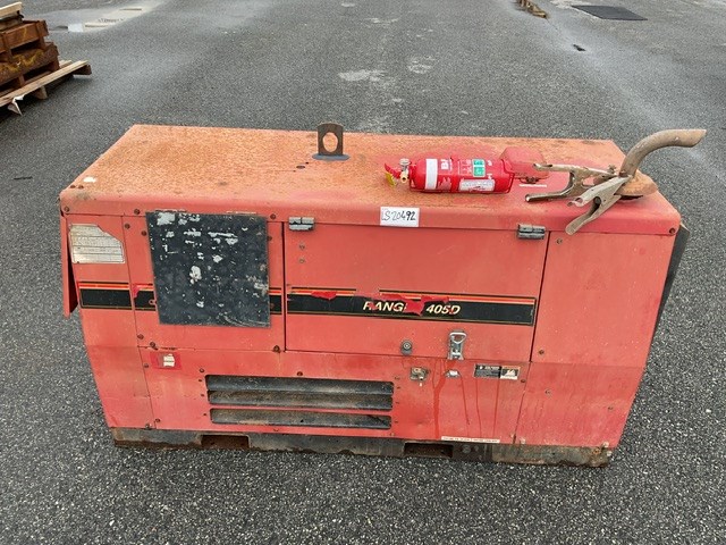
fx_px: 608
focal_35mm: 29
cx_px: 363
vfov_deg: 48.2
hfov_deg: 61.7
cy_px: 272
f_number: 1.8
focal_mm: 3
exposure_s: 1/683
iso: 16
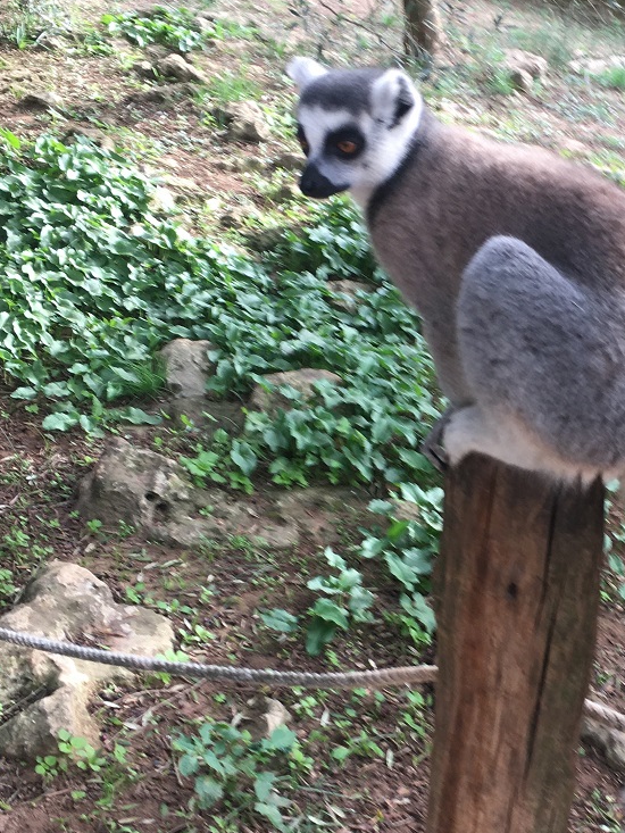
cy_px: 481
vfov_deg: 35.5
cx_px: 482
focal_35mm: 54
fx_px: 1300
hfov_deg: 26.6
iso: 32
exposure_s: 1/100
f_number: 2.2
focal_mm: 4.15
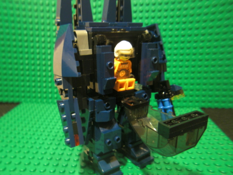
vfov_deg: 49.7
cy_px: 88
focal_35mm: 28
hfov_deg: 63.4
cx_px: 116
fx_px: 188
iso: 200
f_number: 2.6
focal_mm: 4.9
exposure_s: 1/2
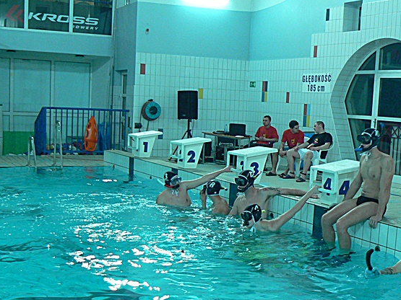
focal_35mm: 60
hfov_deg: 32.1
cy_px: 227
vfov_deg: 24.1
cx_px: 249
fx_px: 695
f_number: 2.8
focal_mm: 6.1
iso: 200
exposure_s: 1/25
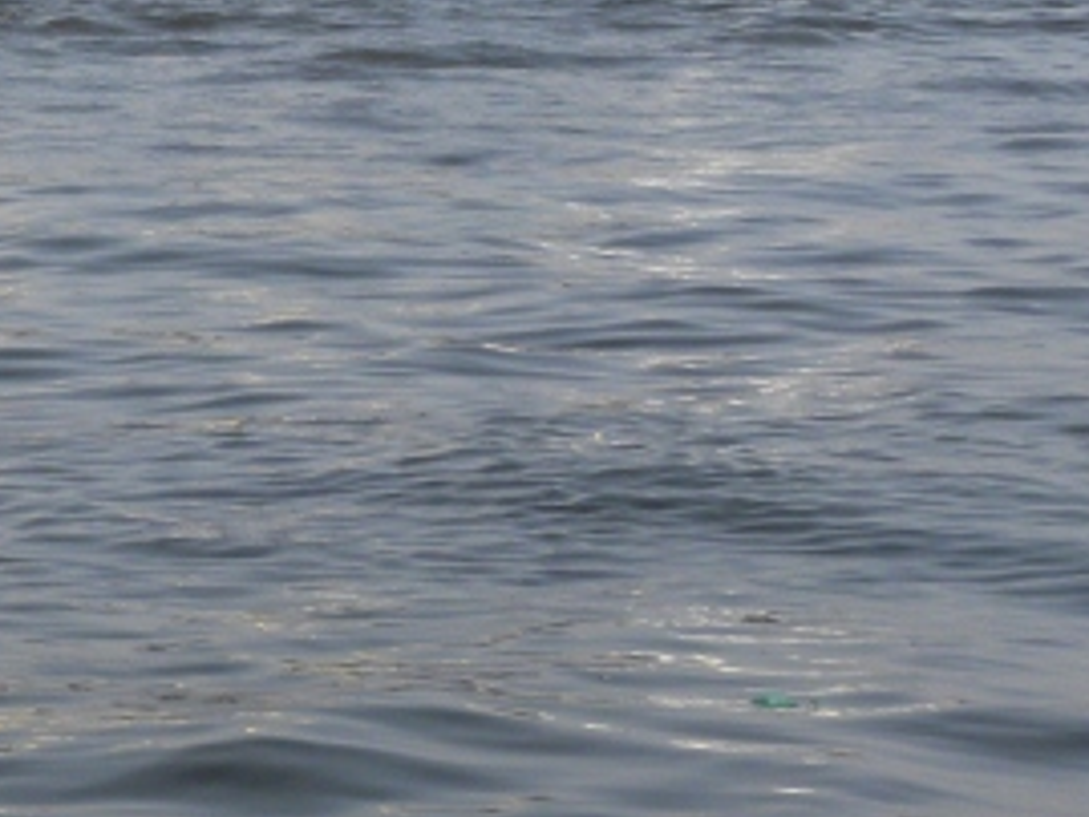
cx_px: -255
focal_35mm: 223
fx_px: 7019
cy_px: -336
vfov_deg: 6.6
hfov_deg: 8.8
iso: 64
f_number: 5.6
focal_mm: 13.4
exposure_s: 1/300
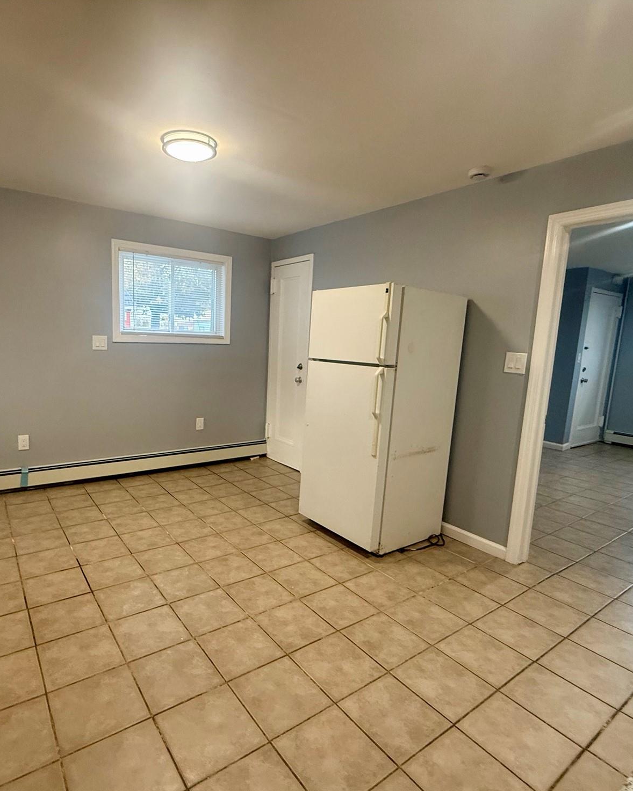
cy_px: 408
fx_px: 445
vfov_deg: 83.3
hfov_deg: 70.5
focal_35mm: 19
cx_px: 271
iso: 400
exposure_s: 1/120
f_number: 2.2
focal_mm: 2.22
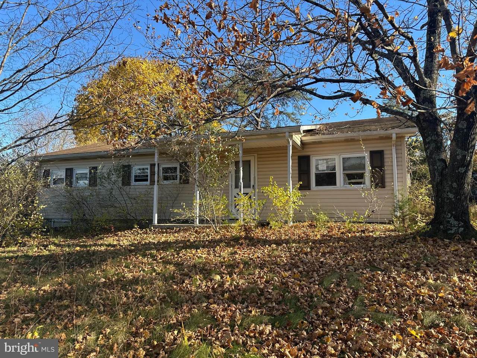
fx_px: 331
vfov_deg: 56.8
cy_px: 179
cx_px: 238
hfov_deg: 71.6
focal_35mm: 24
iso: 80
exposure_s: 1/1433
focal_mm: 6.86
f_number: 1.78
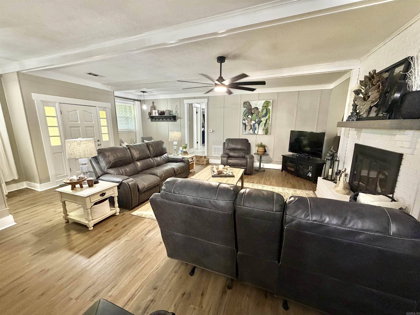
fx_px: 170
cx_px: 210
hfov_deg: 102.1
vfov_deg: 85.7
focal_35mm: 14
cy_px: 158
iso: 500
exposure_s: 1/60
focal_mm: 2.22
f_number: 2.2
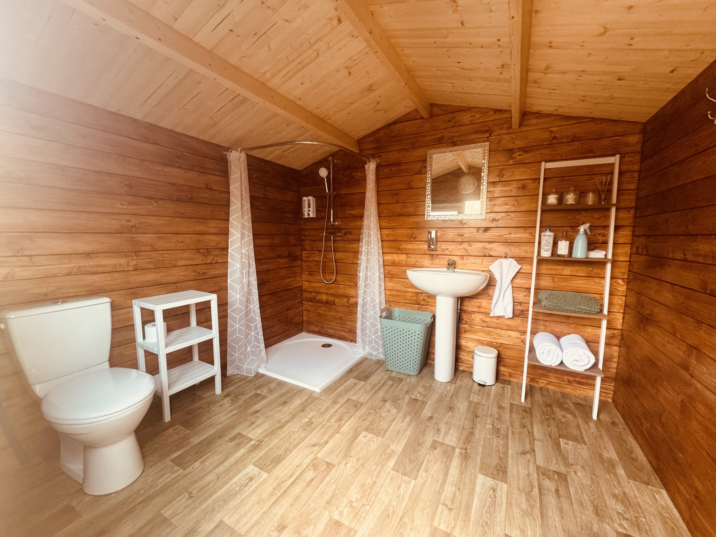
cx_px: 358
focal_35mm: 14
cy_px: 268
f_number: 2.2
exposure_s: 1/99
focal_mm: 2.22
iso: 320
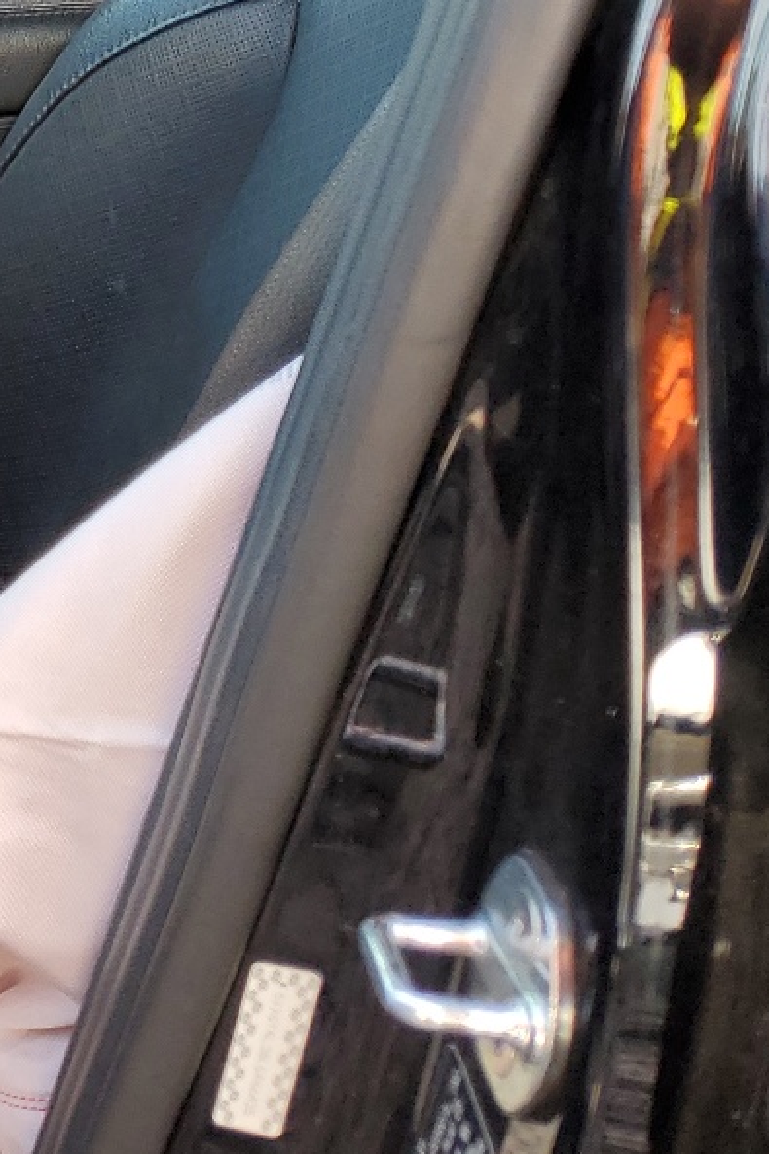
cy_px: 167
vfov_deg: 27.0
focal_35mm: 73
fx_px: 2340
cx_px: -763
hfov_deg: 15.2
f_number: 1.5
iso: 50
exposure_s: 1/145
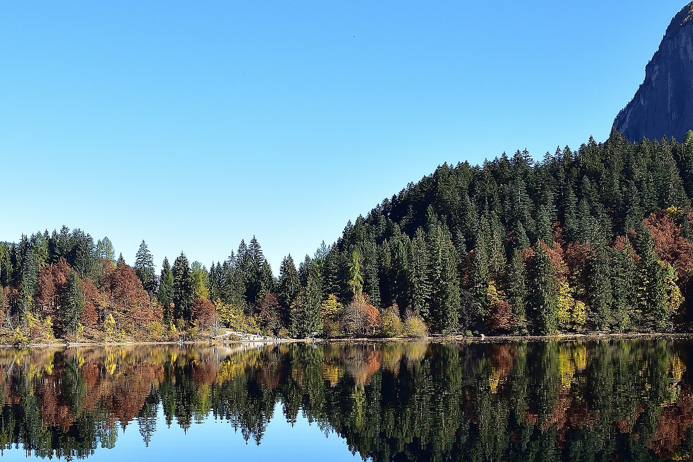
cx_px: 245
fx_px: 1116
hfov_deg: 34.2
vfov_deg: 23.2
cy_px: 339
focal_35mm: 58
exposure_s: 1/400
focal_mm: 20
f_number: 11
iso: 400
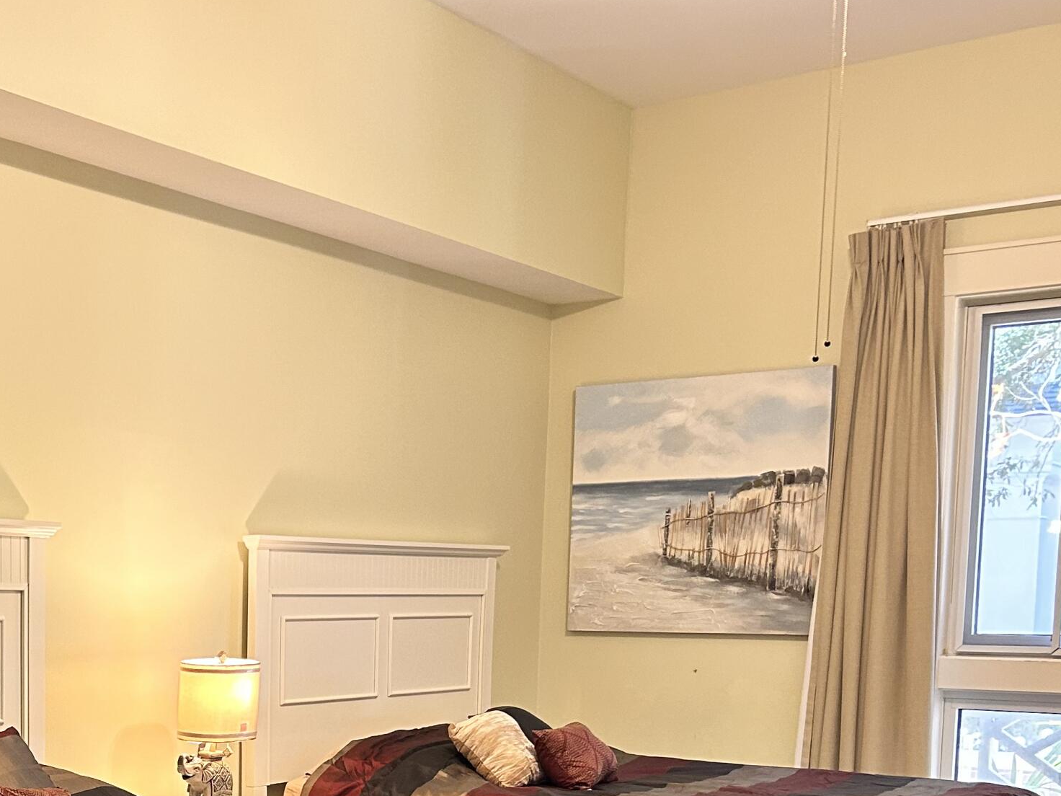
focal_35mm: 53
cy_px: 744
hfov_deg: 33.6
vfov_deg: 26.4
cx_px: 48
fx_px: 1624
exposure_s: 1/60
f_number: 1.5
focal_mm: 5.7
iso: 250
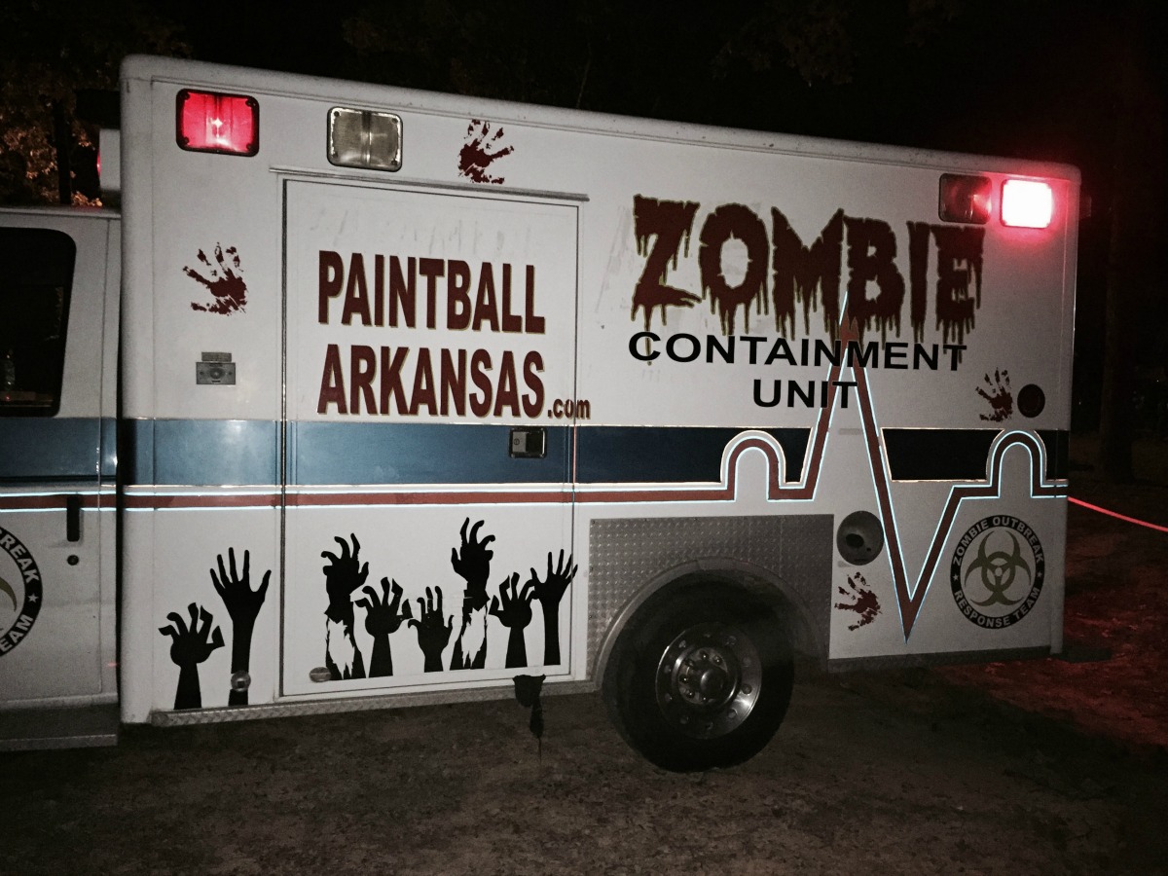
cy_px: 438
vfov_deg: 48.2
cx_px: 584
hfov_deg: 61.7
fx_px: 979
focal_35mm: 29
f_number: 2.2
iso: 640
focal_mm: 4.15
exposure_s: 1/16
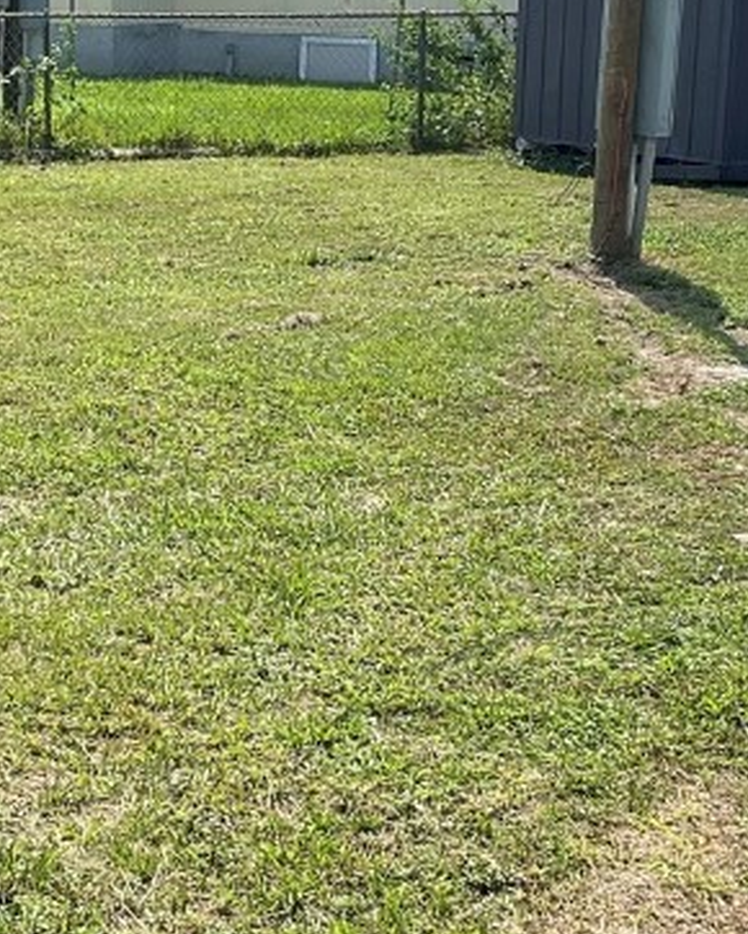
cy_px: 439
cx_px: 268
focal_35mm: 80
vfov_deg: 23.8
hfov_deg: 19.2
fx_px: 2212
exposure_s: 1/1121
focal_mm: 3
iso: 16
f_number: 1.8
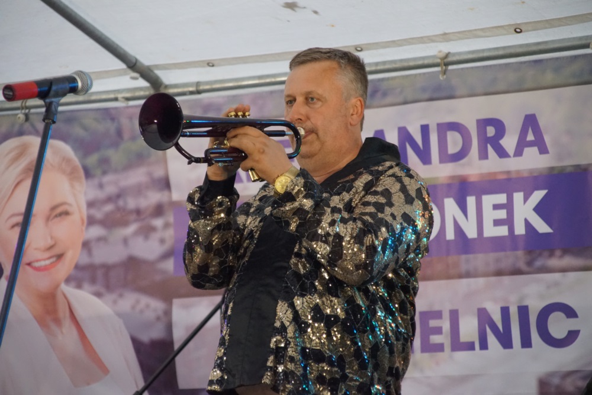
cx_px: 296
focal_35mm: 202
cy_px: 198
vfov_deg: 6.8
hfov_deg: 10.2
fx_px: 3330
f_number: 5.6
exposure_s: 1/200
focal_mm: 135
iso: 3200
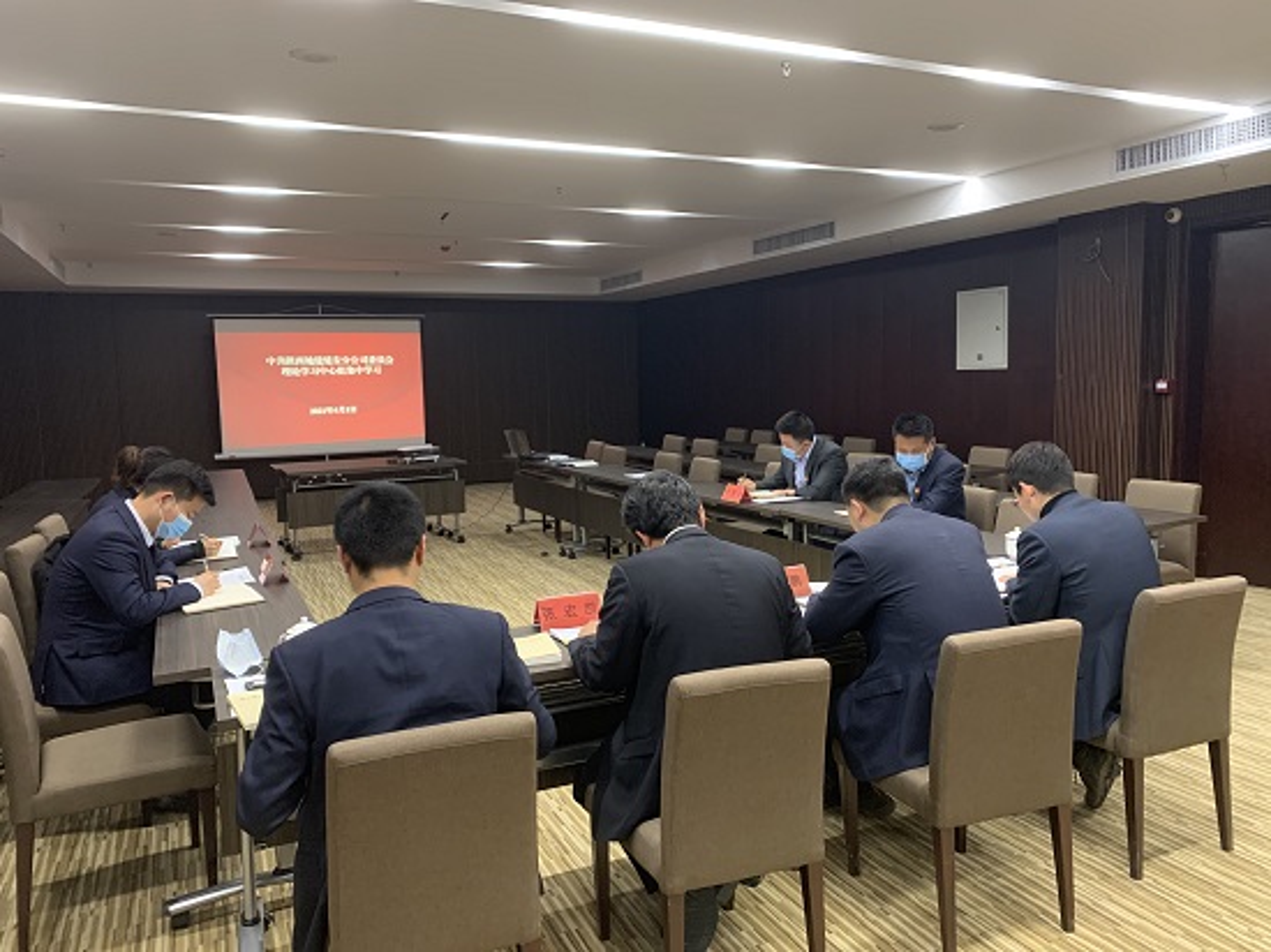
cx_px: 636
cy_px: 476
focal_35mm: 26
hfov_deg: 67.3
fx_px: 954
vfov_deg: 53.0
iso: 400
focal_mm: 4.25
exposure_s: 1/40
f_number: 1.8
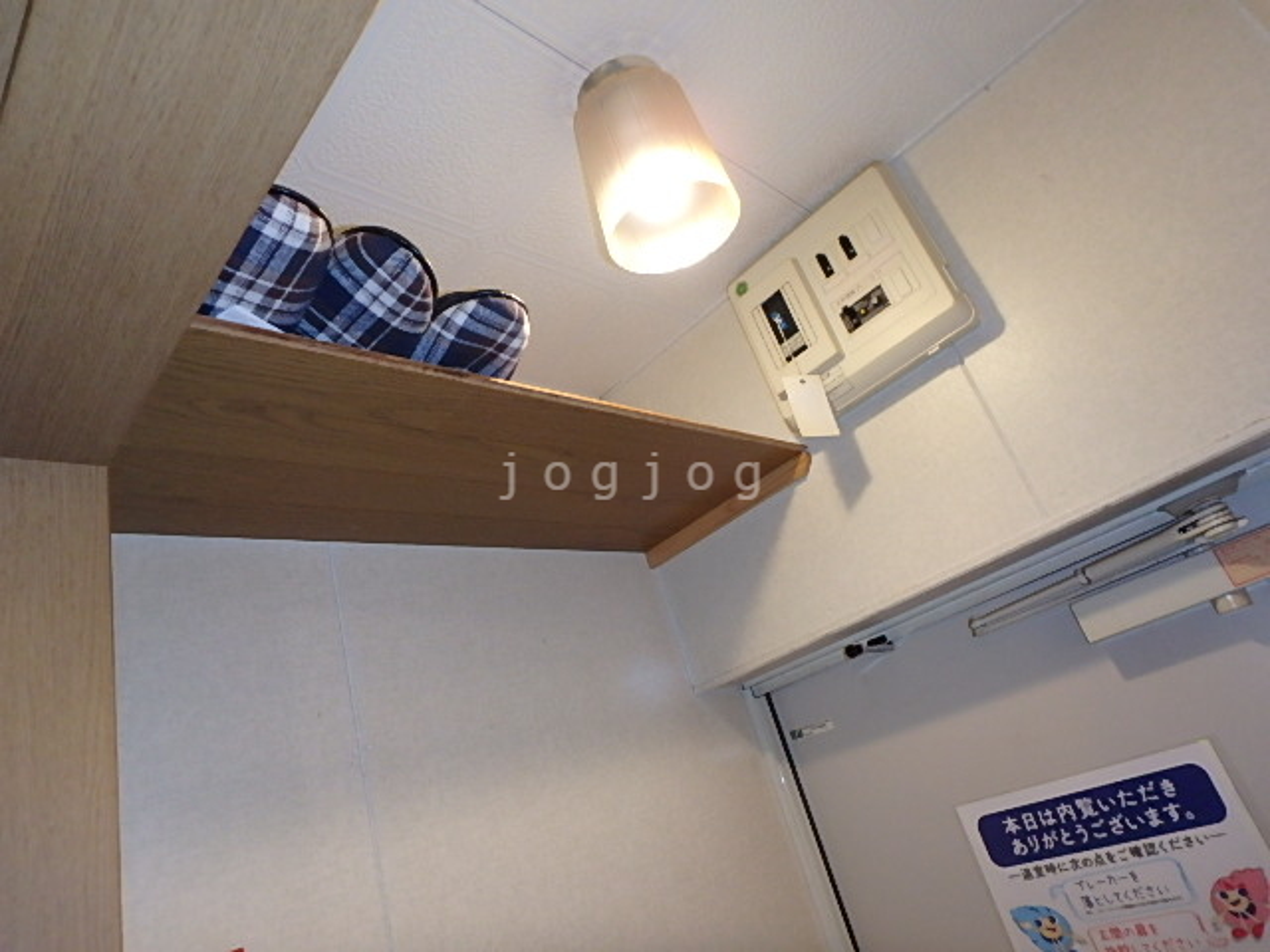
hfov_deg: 79.0
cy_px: 476
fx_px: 770
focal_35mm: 21
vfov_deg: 63.4
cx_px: 635
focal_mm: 3.7
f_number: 3.5
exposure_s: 1/30
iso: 400
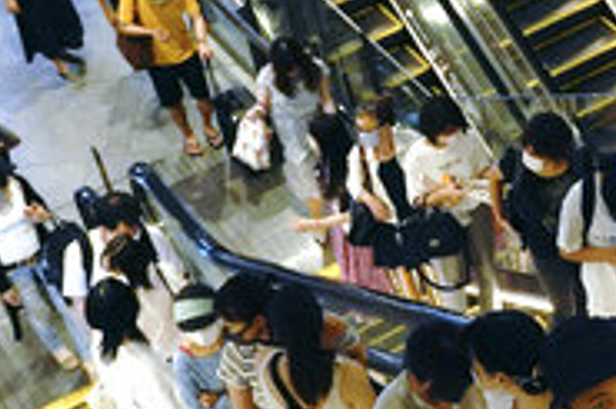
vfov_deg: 11.3
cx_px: 673
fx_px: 2058
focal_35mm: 120
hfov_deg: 16.5
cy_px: 354
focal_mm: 29
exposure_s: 1/320
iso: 5000
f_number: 4.5
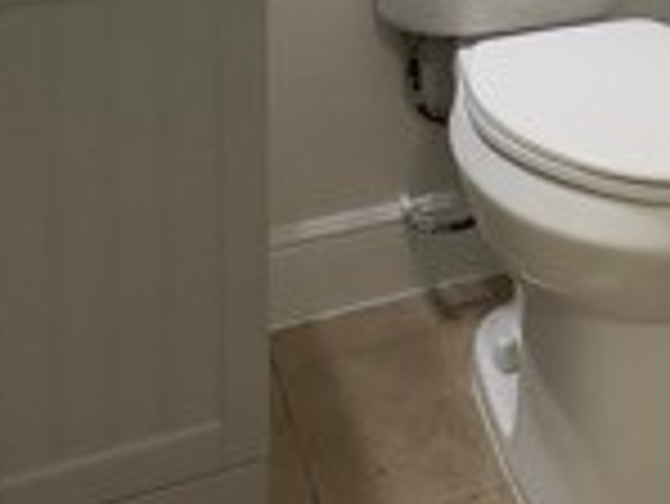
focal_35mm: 60
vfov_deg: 19.9
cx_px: 616
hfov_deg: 30.6
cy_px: -320
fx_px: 1162
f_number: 2.2
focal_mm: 2.22
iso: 200
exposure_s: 1/120
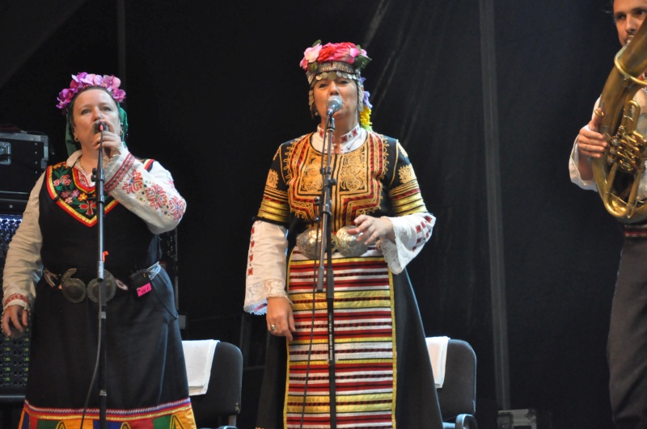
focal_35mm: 120
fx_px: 2154
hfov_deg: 17.1
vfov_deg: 11.4
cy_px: 214
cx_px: 324
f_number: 5.3
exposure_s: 1/40
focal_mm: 80
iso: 3200
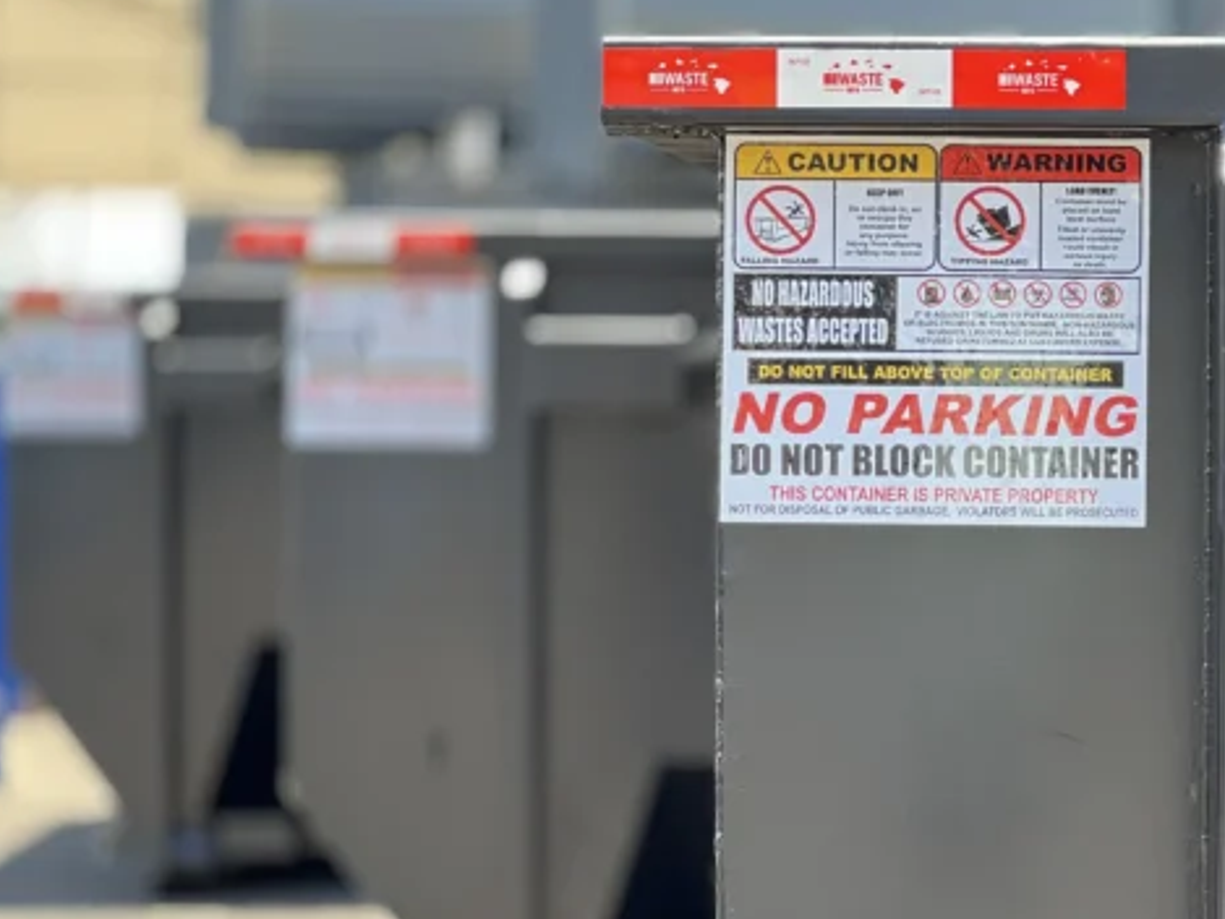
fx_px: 4460
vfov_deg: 11.8
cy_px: 595
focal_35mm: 126
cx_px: 964
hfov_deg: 15.5
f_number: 2.8
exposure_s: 1/121
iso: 50
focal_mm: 9
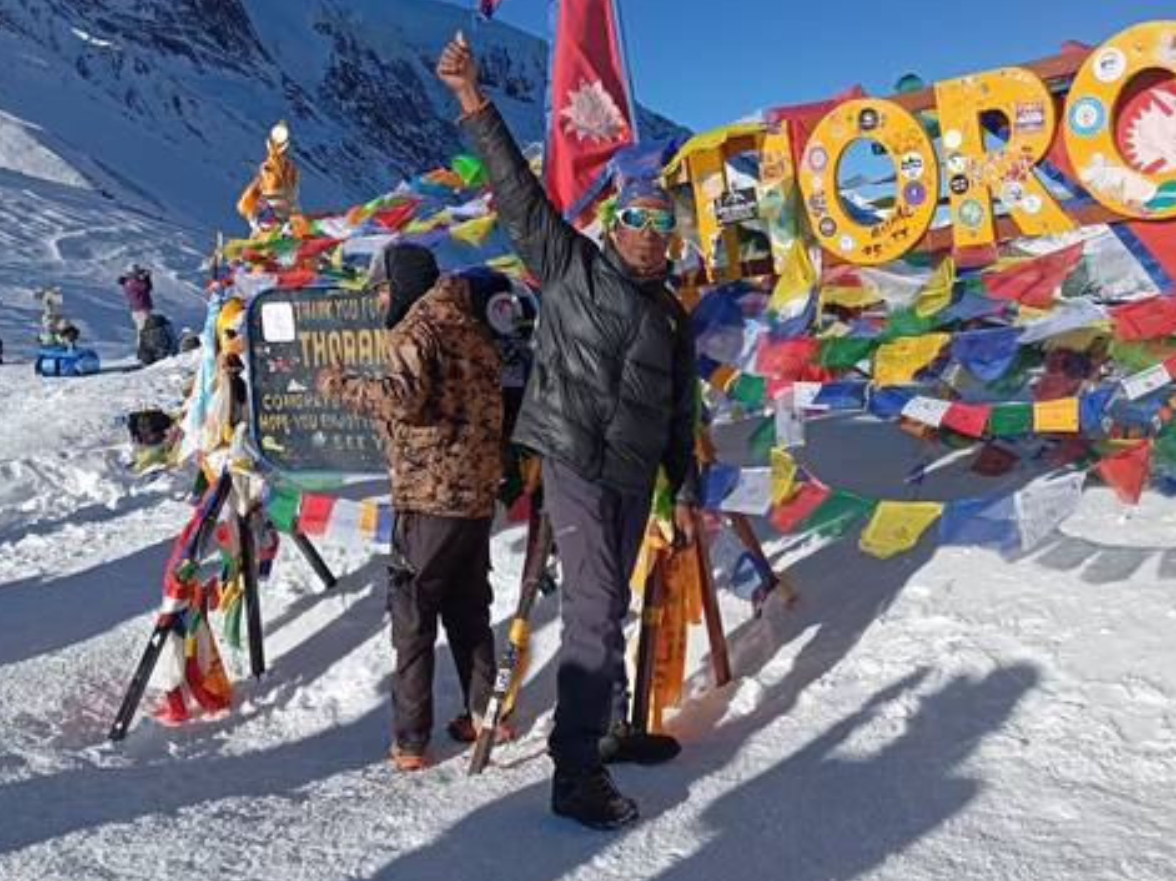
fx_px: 1291
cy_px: 437
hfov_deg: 49.0
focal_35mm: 38
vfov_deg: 37.7
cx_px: 582
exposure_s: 1/1250
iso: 109
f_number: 1.8
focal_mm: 4.22
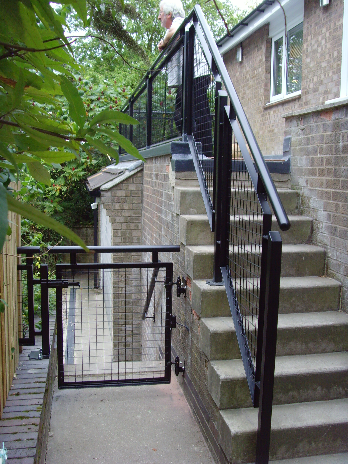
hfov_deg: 36.8
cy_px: 232
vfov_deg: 47.9
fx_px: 523
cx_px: 174
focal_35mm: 39
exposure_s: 1/45
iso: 160
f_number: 3.5
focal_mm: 6.6
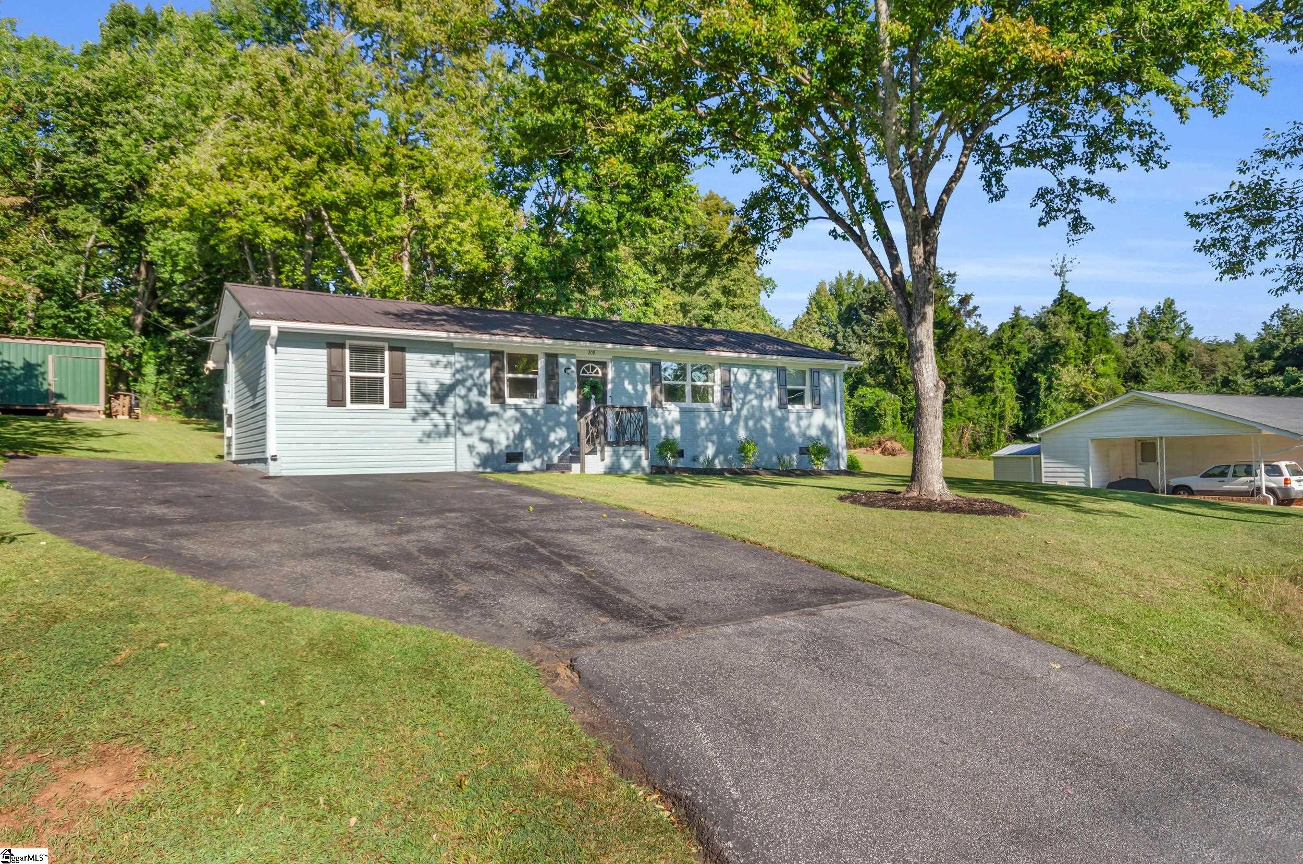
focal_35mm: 21
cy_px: 432
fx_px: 759
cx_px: 652
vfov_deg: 59.3
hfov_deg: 81.3
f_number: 9
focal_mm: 14
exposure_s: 1/250
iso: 200
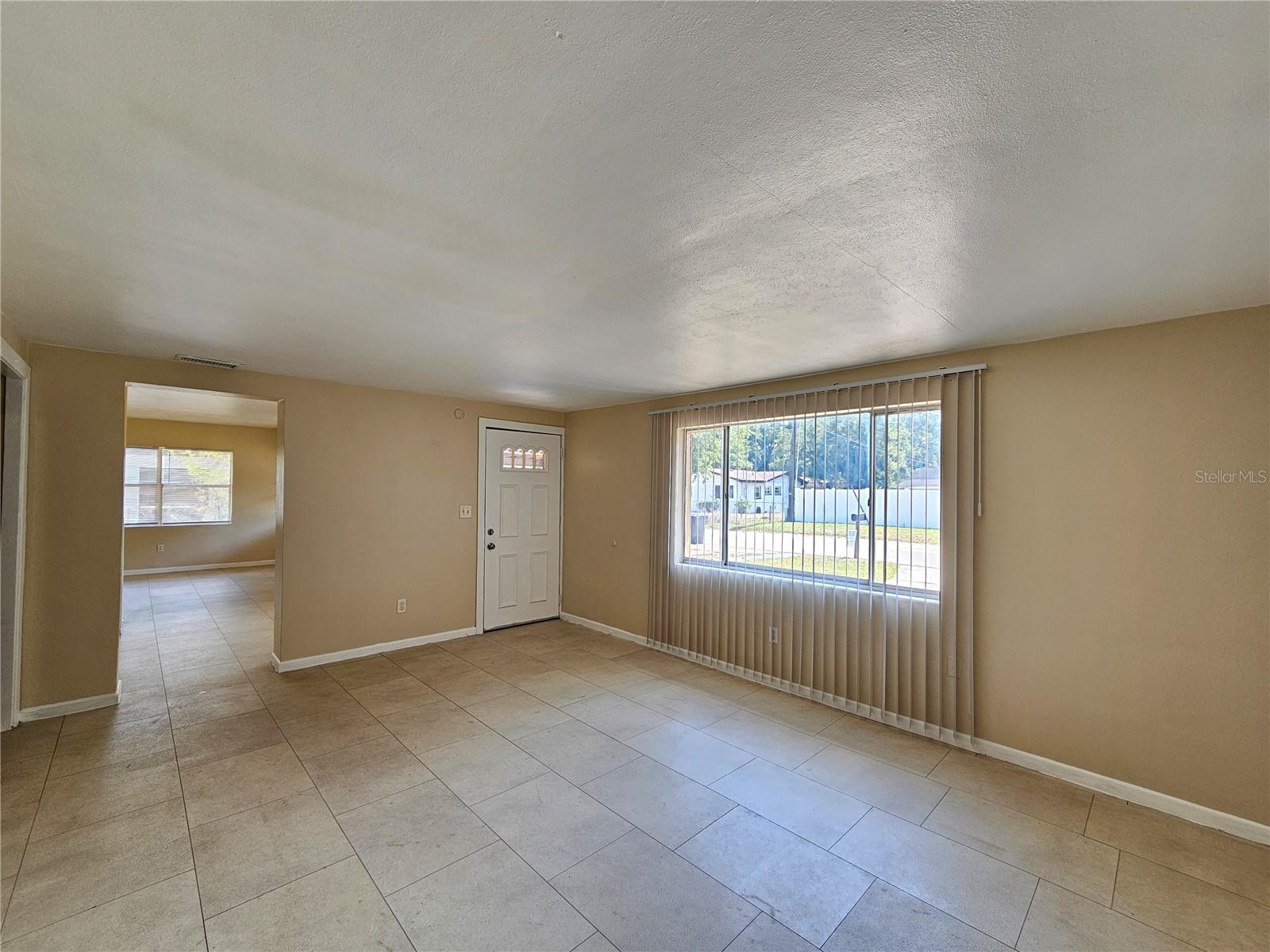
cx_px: 635
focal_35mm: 13
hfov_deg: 106.2
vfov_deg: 89.9
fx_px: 477
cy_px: 476
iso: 64
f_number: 2.2
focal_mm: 2.2
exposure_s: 1/60
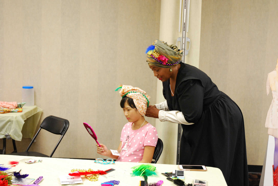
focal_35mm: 51
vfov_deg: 26.6
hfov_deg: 38.8
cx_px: 139
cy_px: 93
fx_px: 394
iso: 1000
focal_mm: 34
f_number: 4.2
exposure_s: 1/30
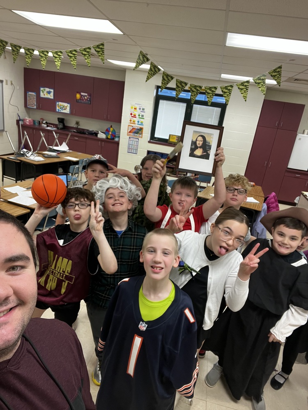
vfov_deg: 73.9
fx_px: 273
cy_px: 205
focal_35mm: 23
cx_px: 154
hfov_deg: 58.9
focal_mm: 2.71
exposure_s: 1/41
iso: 80
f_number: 2.2
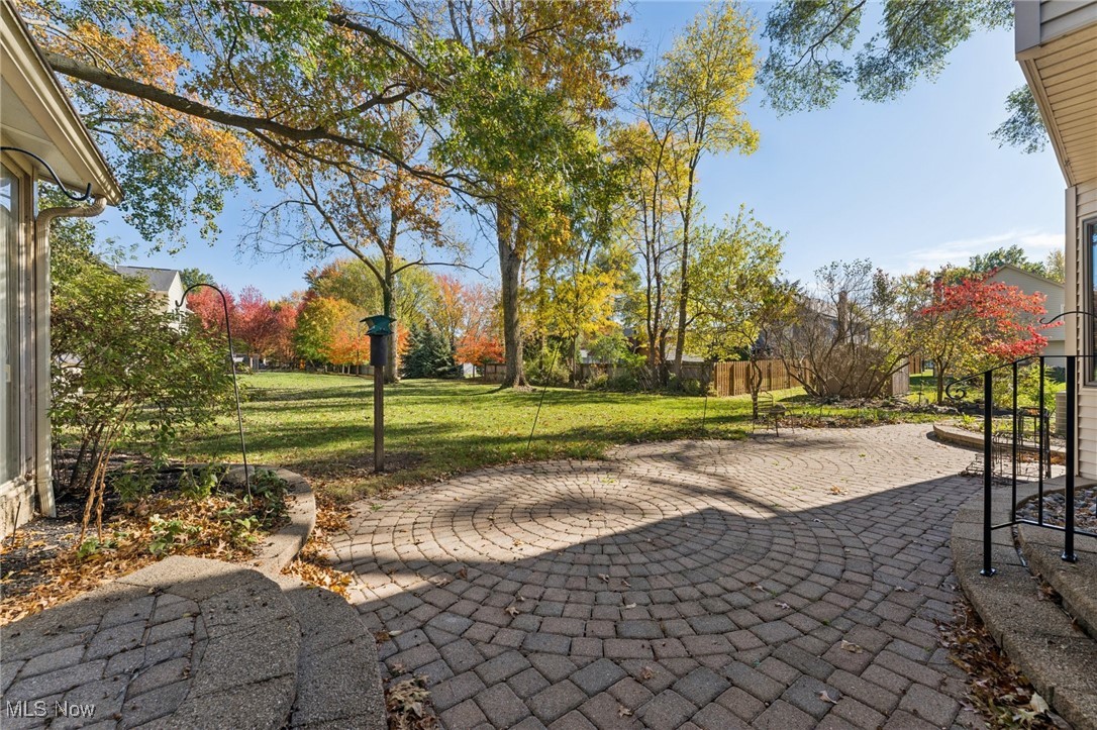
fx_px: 426
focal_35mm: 14
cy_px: 365
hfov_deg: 104.3
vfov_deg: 81.2
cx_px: 548
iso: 200
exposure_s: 1/200
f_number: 8
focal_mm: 14
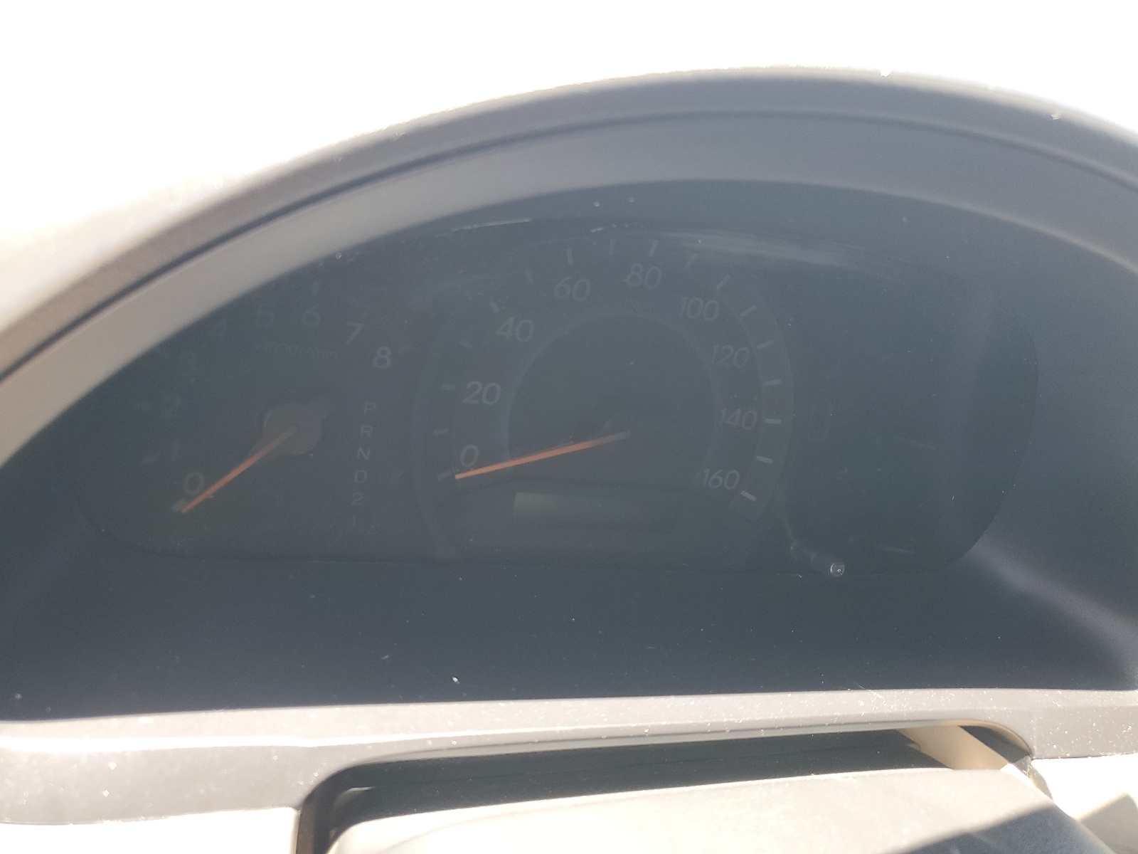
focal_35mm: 26
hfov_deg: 67.3
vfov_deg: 53.1
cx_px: 569
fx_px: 855
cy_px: 427
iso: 63
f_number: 1.5
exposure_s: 1/60.2
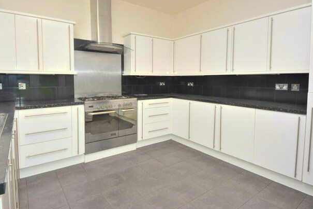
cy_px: 90
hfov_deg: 77.0
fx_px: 196
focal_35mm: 23
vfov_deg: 55.8
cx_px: 144
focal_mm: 13
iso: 450
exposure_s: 1/60
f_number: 5
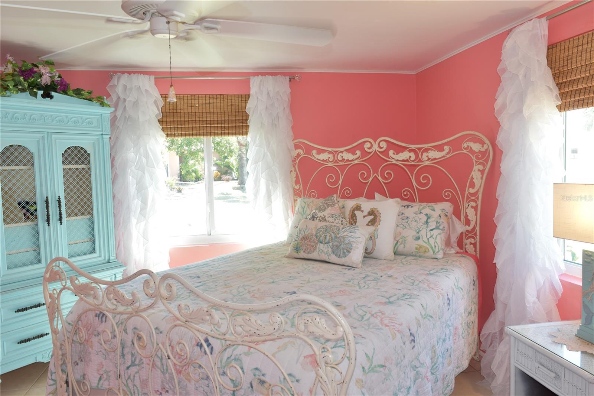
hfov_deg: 67.4
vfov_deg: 47.9
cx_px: 297
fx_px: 445
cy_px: 198
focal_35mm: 27
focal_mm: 18
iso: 400
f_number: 7.1
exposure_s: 1/30
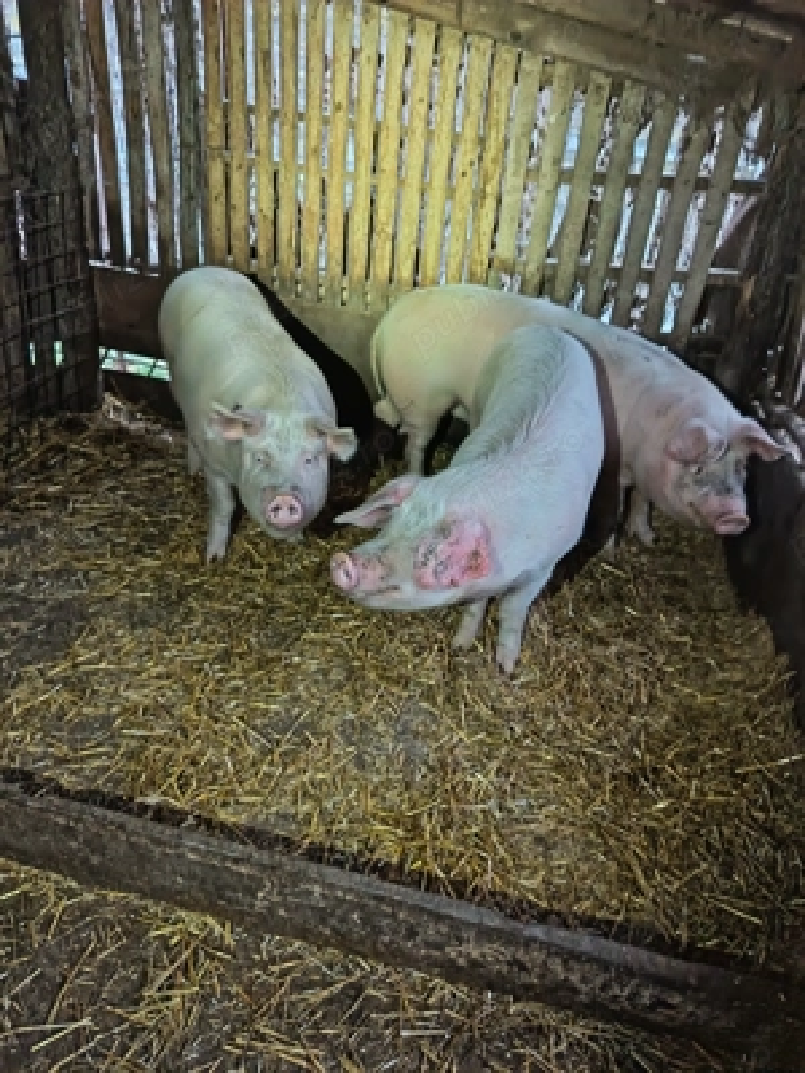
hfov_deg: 56.8
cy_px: 536
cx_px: 402
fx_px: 744
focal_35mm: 24
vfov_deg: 71.6
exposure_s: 1/24
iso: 5414
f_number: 1.75
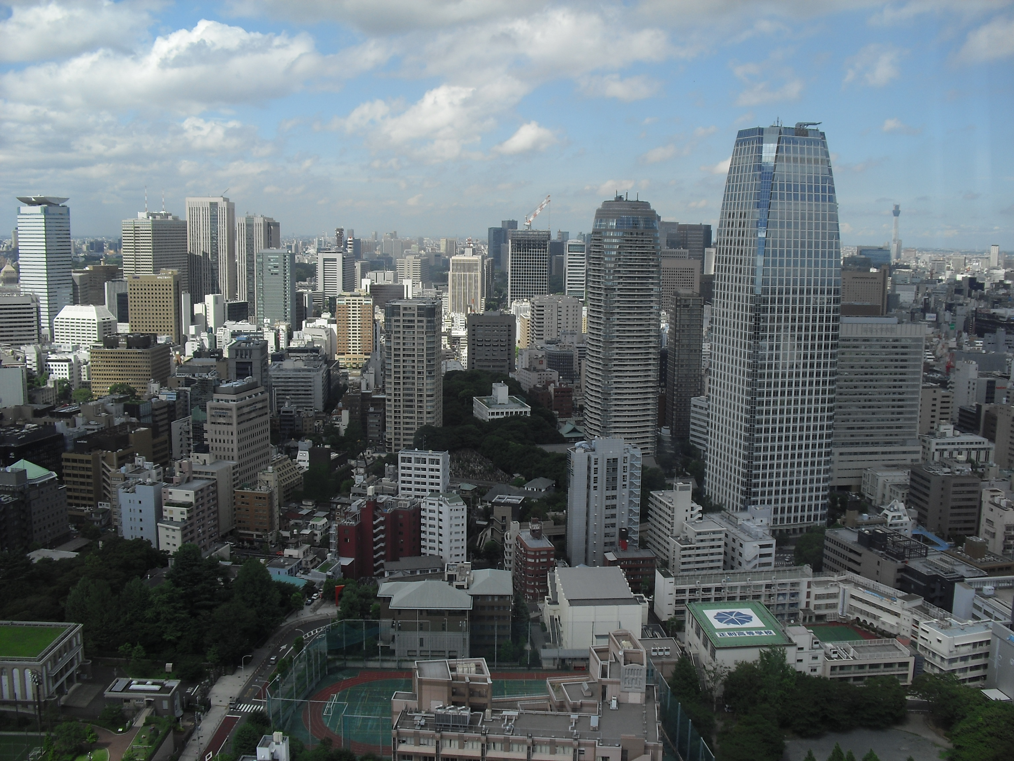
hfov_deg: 51.4
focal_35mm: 36
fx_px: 1055
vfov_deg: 39.7
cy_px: 380
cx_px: 507
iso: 64
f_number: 7.8
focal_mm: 6.3
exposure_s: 1/125
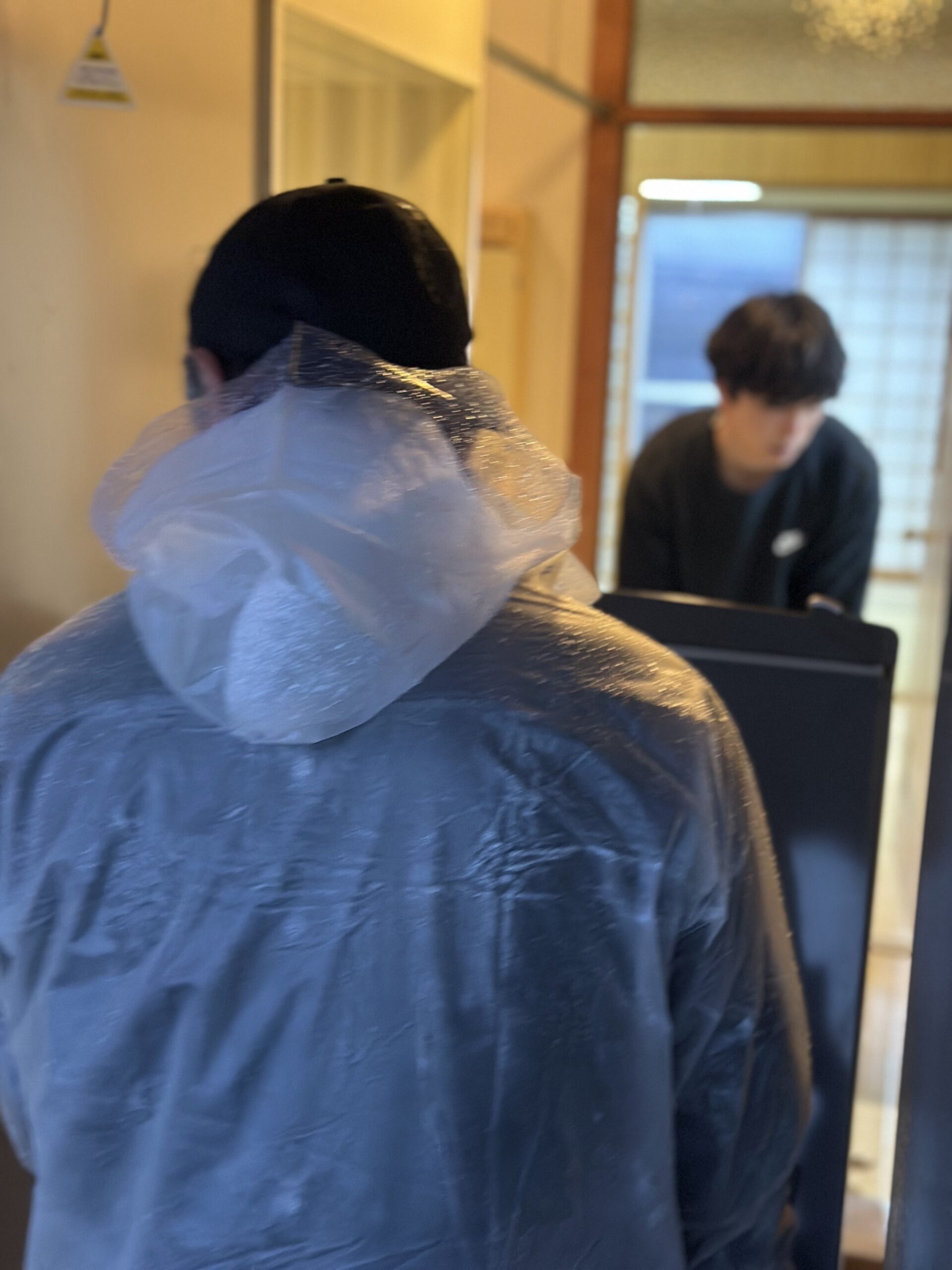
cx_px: 476
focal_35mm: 48
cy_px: 635
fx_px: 1760
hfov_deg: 30.3
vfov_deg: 39.7
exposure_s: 1/30
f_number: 1.78
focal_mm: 6.86
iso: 640
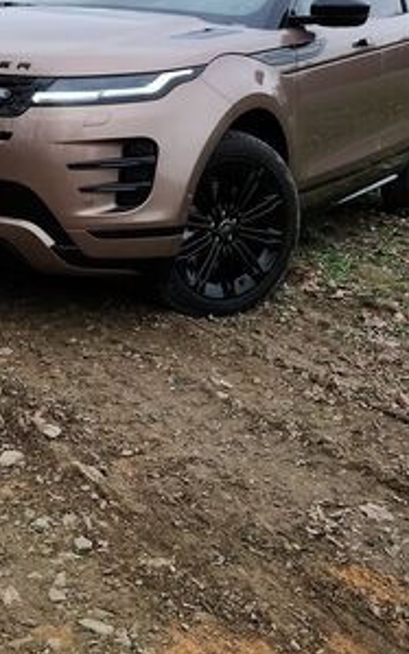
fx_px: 1070
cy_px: 164
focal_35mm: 60
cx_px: 101
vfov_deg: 33.3
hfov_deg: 21.5
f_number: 1.8
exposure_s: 1/157
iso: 20
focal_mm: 5.4
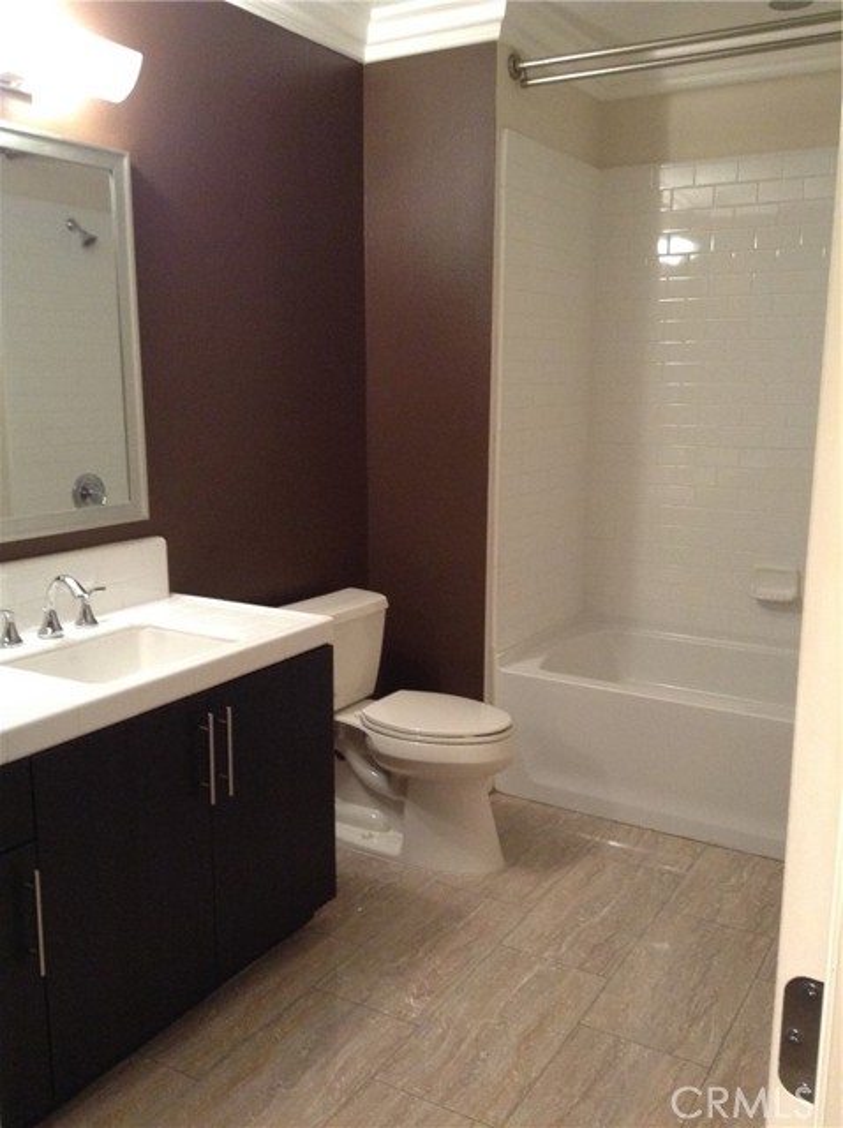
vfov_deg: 55.4
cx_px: 422
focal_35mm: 33
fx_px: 1074
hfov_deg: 42.8
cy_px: 564
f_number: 2.4
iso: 200
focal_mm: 3.3
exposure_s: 1/15
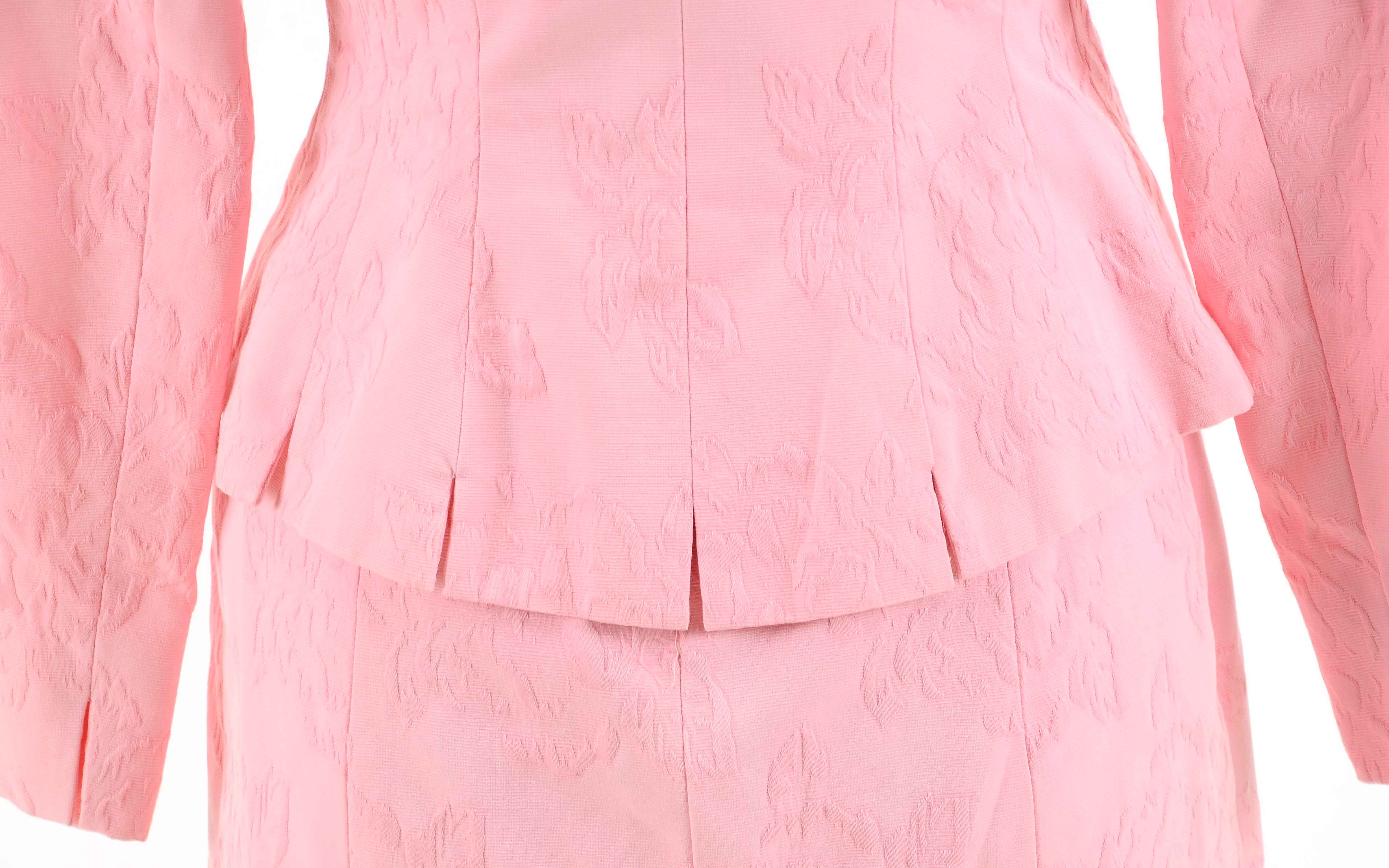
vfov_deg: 8.2
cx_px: 694
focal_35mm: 161
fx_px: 6076
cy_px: 440
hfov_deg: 13.0
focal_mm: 105
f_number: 8
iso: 160
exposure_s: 1/60
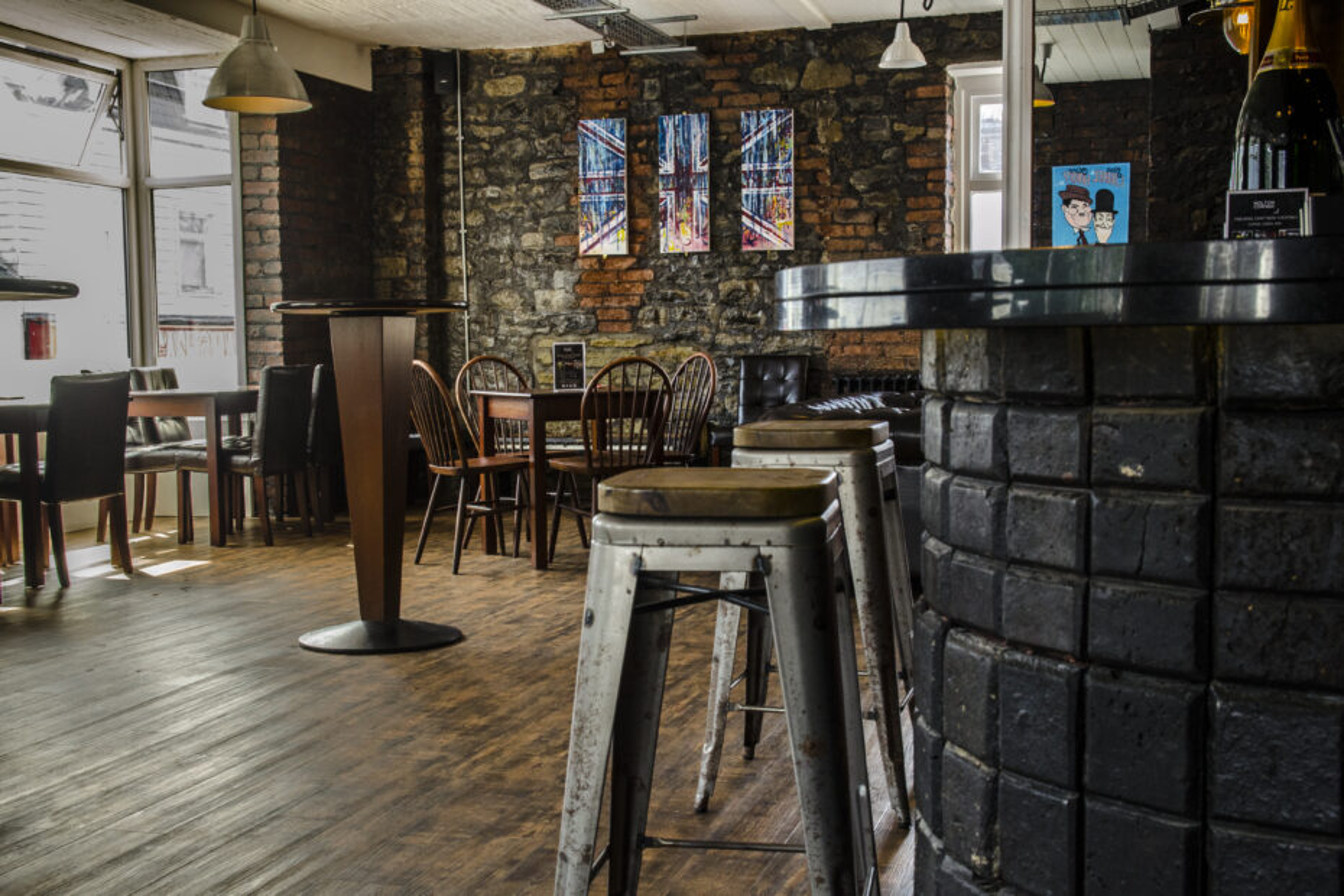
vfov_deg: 30.8
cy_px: 448
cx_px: 672
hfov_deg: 45.0
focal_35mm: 44
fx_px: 1624
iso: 640
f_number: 9
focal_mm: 29
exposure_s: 1/50
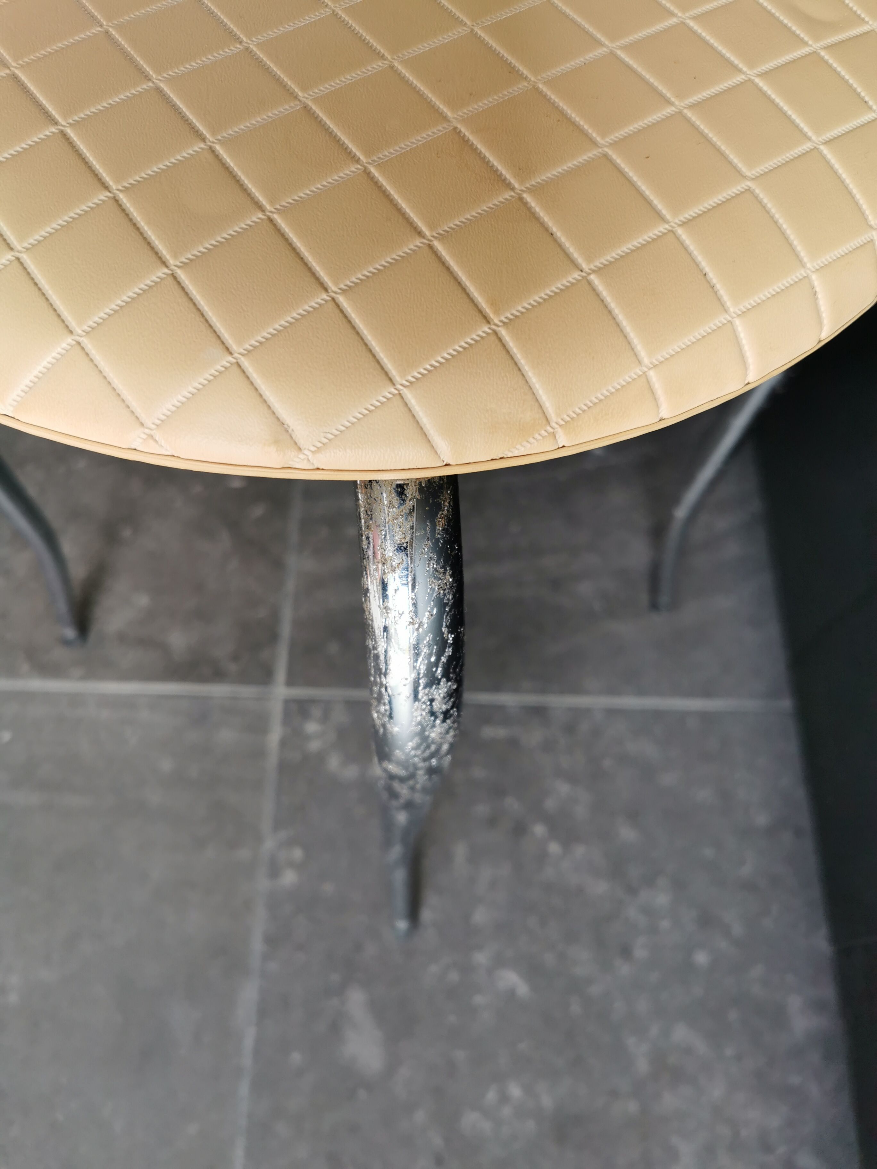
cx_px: 438
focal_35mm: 27
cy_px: 584
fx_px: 912
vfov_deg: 65.3
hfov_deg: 51.4
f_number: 1.6
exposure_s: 1/291
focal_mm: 5.56
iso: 50
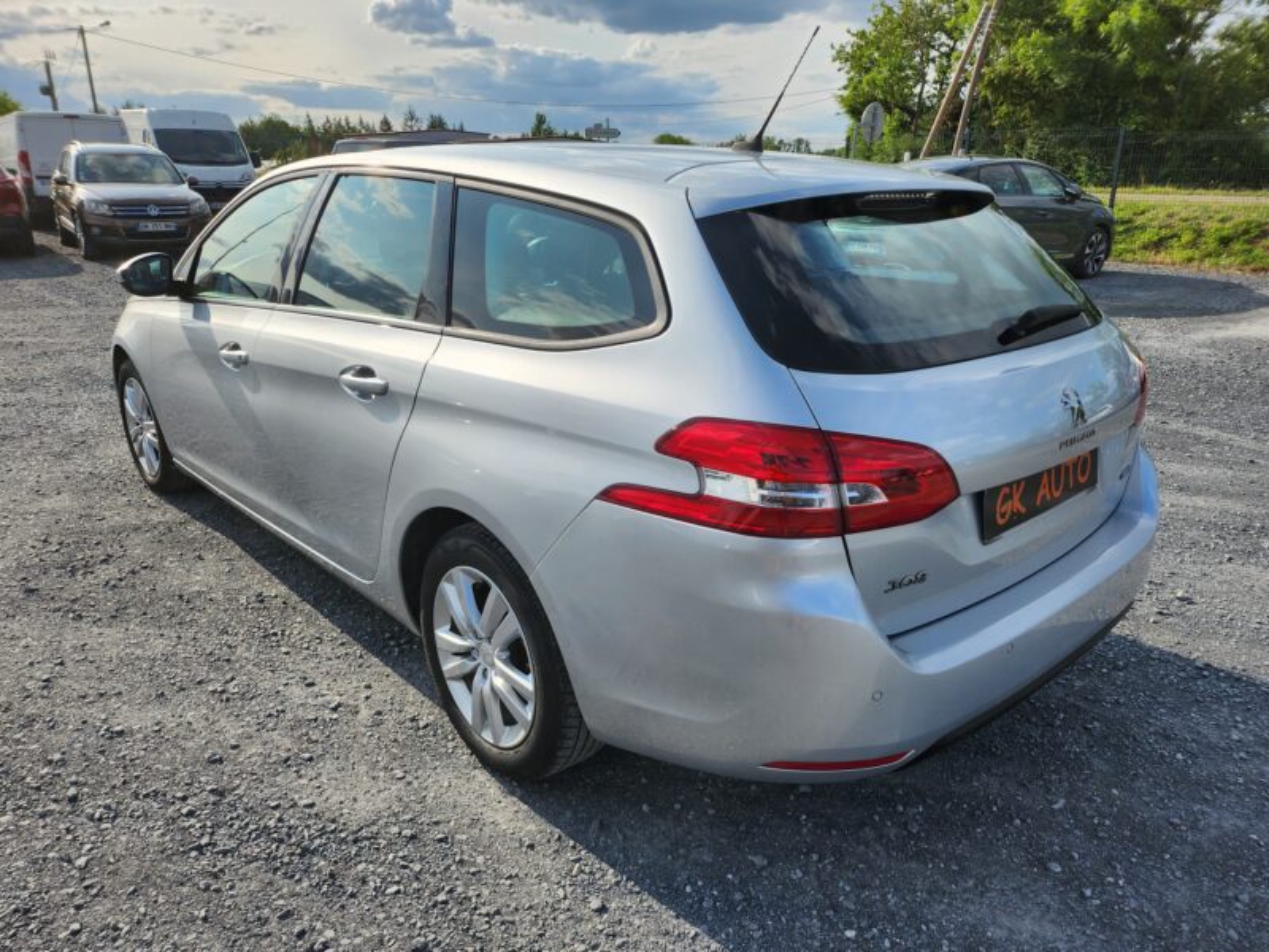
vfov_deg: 56.8
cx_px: 634
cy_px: 476
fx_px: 880
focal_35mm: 24
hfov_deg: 71.6
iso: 50
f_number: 1.8
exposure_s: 1/3075
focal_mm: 5
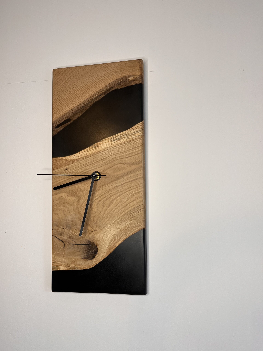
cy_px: 176
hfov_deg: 53.1
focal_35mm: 26
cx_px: 132
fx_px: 263
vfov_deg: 67.3
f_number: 1.6
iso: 80
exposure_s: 1/100
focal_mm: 5.1
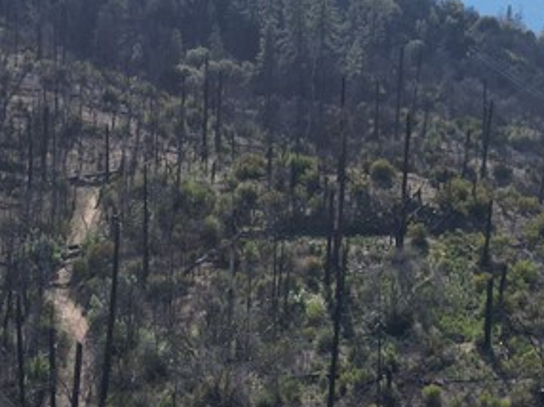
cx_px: 145
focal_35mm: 86
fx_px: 1350
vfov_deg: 16.9
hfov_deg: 22.6
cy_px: 365
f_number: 1.7
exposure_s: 1/3000
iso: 120
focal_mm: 6.72
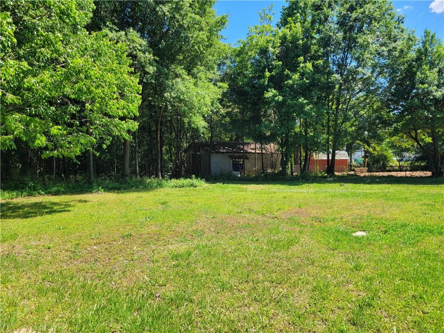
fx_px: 333
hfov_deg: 67.3
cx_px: 222
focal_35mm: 26
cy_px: 166
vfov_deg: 53.1
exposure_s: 1/1120
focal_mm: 5.4
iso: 40
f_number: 1.8
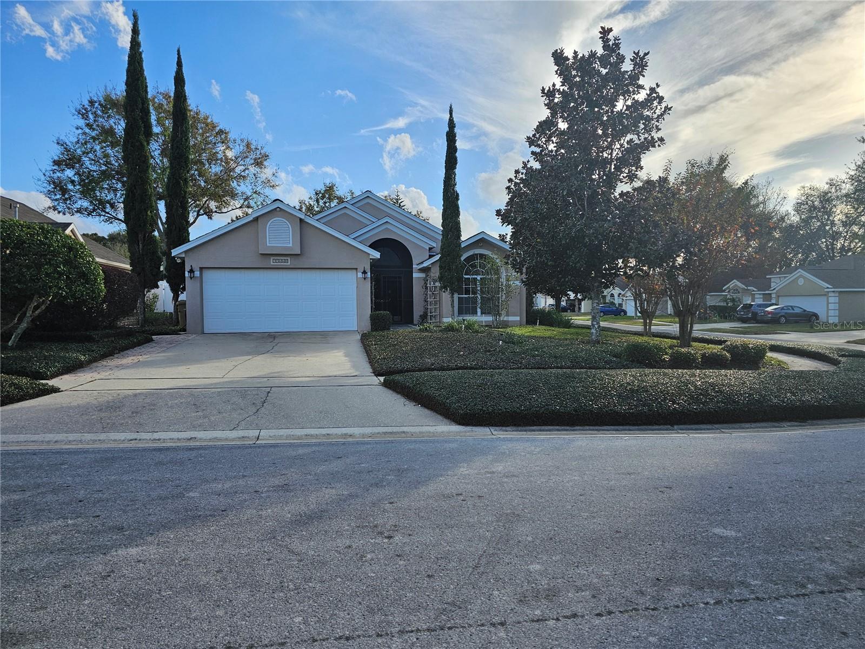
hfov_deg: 73.9
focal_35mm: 23
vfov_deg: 58.9
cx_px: 432
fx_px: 575
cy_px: 324
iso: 20
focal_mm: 6.3
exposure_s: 1/1111
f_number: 1.7
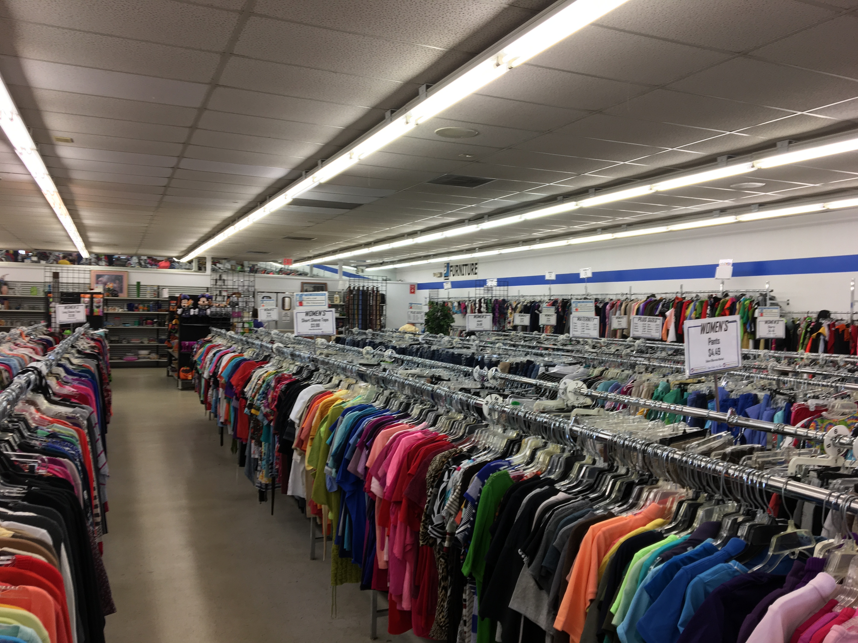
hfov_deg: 61.7
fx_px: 719
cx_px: 429
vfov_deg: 48.2
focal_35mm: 29
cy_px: 322
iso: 25
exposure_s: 1/40
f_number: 2.2
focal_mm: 4.15
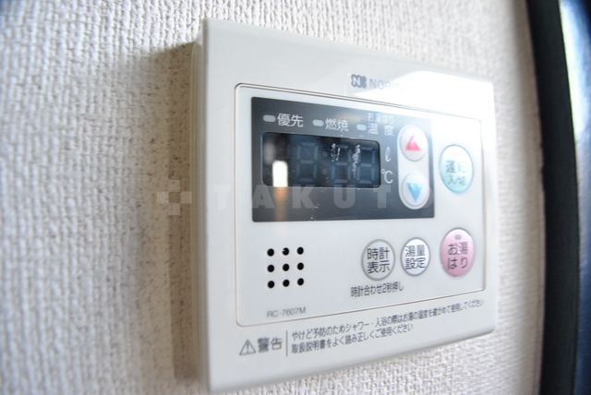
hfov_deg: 67.3
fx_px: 444
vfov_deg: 48.0
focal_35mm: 27
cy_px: 198
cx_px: 296
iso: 800
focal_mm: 18
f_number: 4.5
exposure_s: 1/80
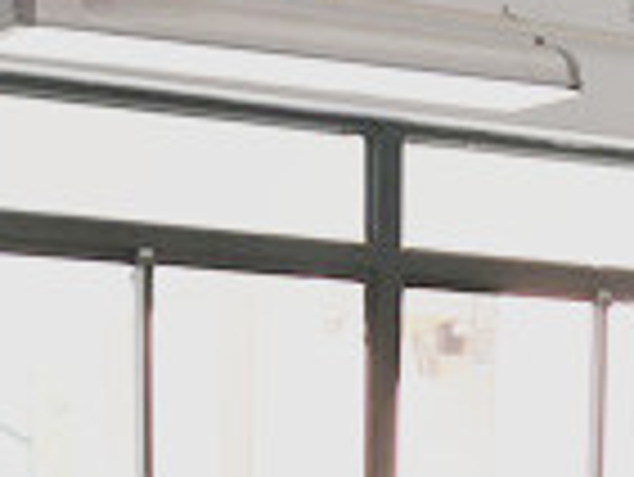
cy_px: 1044
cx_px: 585
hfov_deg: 15.0
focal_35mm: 130
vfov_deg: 10.3
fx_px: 2383
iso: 50
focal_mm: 3.95
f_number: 1.6
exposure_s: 1/116
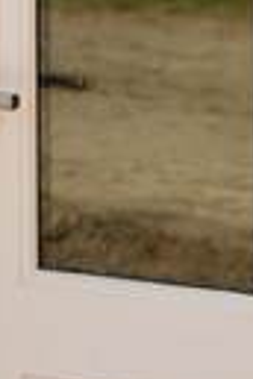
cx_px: 224
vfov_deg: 6.2
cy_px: -476
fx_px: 3384
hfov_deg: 4.3
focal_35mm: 321
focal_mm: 43
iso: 80
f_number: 2.8
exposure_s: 1/800
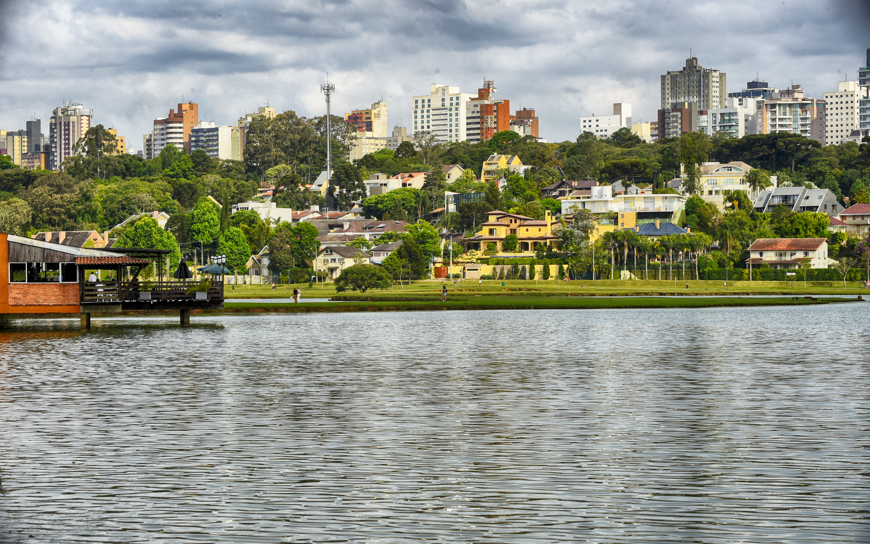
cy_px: 284
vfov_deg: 13.1
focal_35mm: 100
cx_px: 435
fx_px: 2371
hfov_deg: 20.8
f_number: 11
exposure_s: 1/160
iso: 100
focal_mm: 98
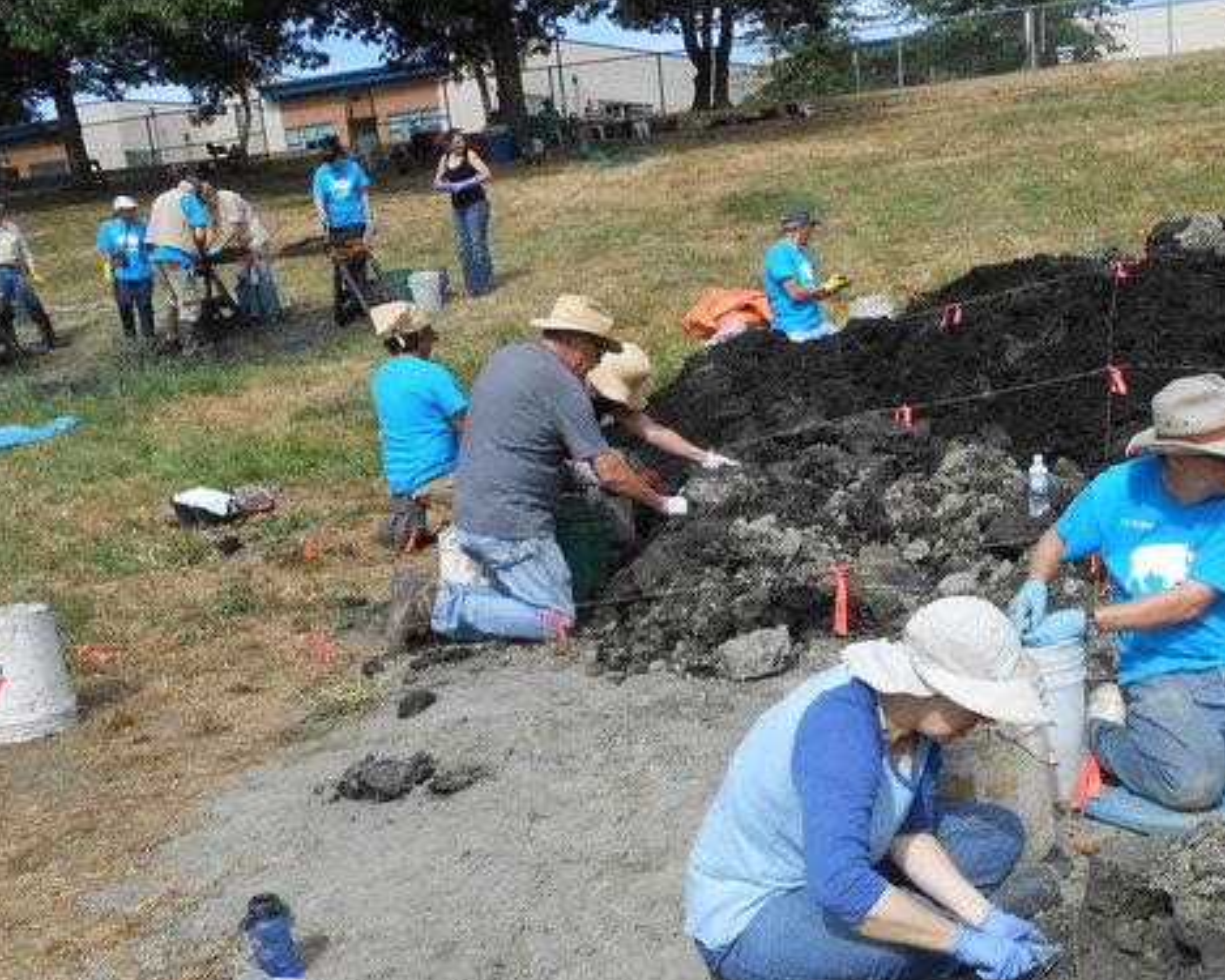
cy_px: 557
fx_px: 1414
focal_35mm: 39
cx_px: 870
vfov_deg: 38.1
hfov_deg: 45.7
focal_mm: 4.6
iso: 80
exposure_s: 1/800
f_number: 3.5
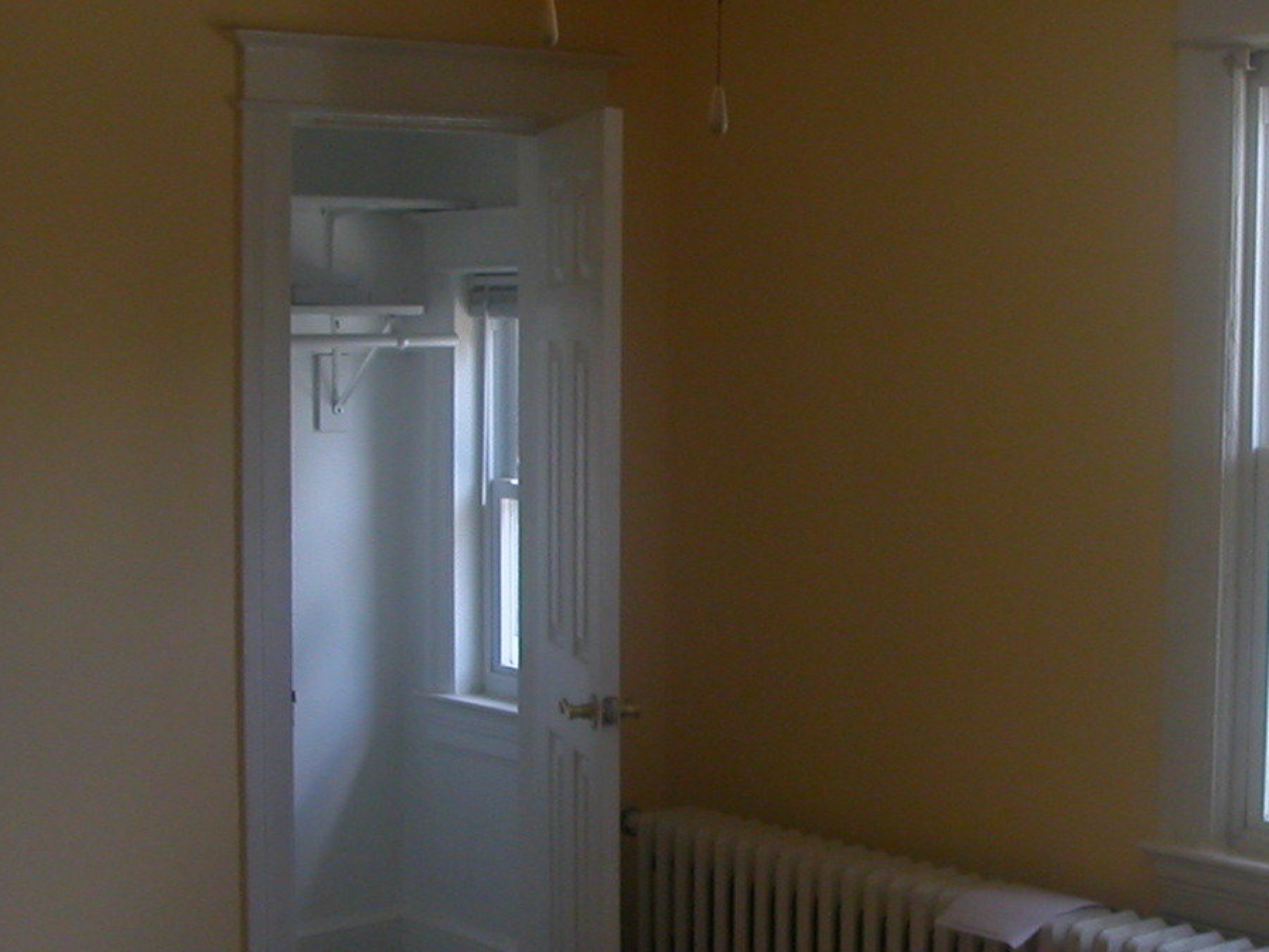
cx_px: 847
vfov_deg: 22.2
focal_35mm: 66
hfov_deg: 29.2
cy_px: 628
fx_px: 2420
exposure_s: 1/113
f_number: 2.7
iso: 100
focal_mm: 5.6
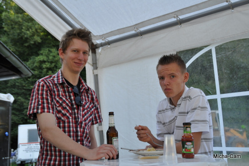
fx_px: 363
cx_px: 124
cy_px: 83
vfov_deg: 25.7
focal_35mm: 52
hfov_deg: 37.9
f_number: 5.6
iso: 320
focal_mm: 35
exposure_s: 1/125
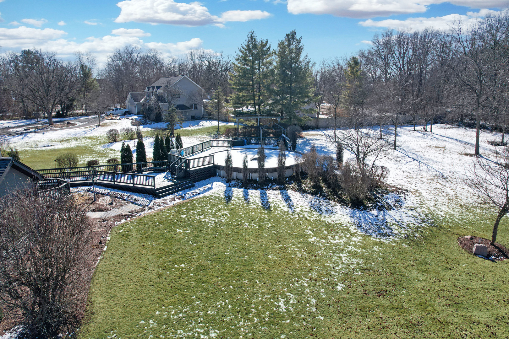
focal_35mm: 22
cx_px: 254
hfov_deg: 78.6
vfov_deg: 57.2
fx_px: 311
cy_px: 170
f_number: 2.8
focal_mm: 8.38
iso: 120
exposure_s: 1/640
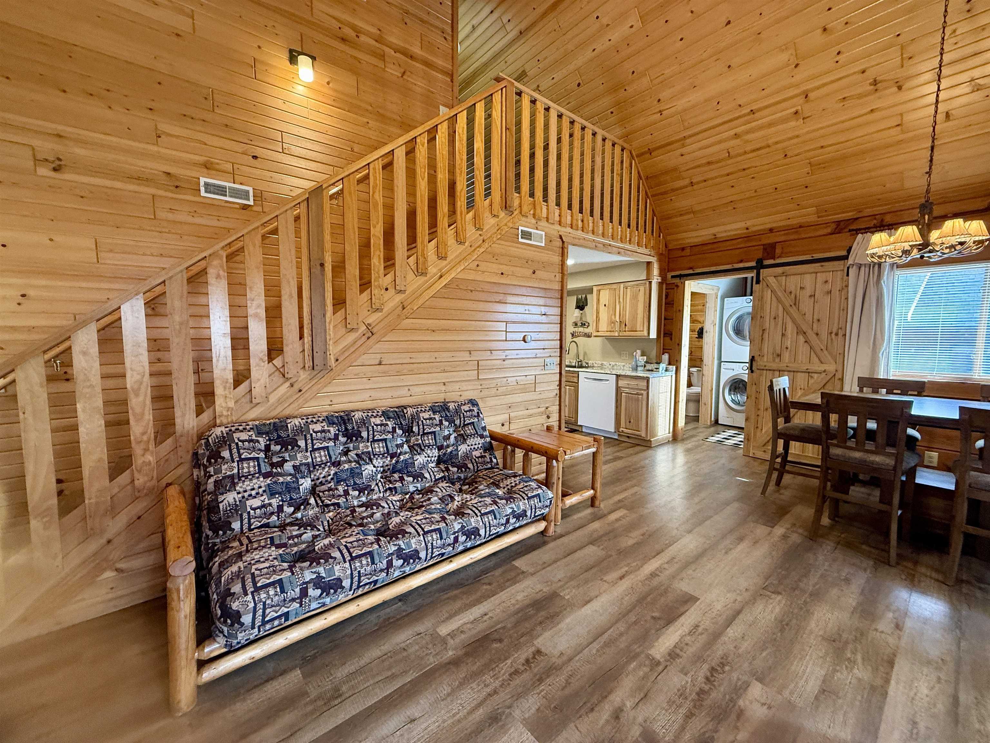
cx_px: 495
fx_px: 400
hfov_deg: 102.1
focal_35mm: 14
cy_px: 372
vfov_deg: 85.7
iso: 250
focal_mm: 2.22
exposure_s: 1/60
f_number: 2.2
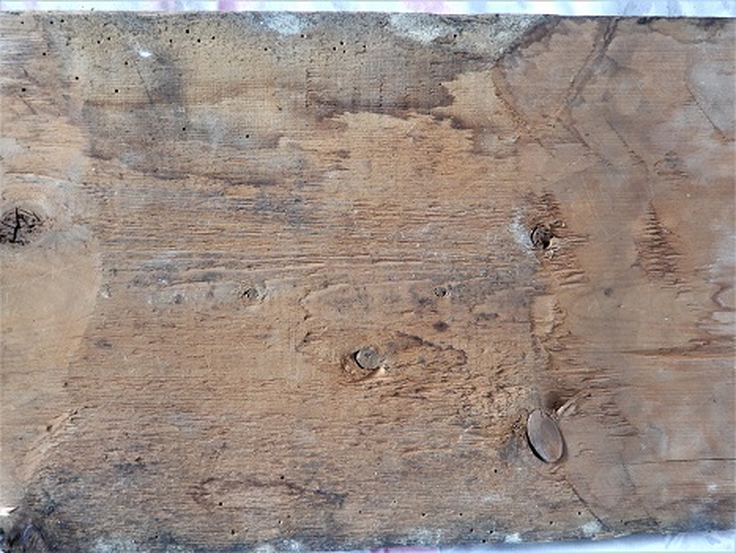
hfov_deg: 48.9
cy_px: 276
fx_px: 809
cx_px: 368
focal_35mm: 38
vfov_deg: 37.8
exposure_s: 1/8
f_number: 4
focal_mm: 6.8
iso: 400
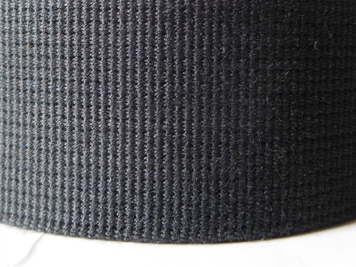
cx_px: 166
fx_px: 422
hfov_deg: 45.7
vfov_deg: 34.1
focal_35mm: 41
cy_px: 55
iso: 400
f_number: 3.4
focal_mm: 4.5
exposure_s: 1/25
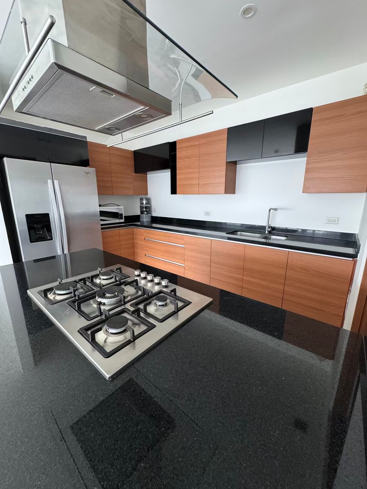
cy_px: 244
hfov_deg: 85.7
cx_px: 184
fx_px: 198
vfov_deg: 102.1
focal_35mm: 14
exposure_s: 1/60
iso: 400
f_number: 2.2
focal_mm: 2.22
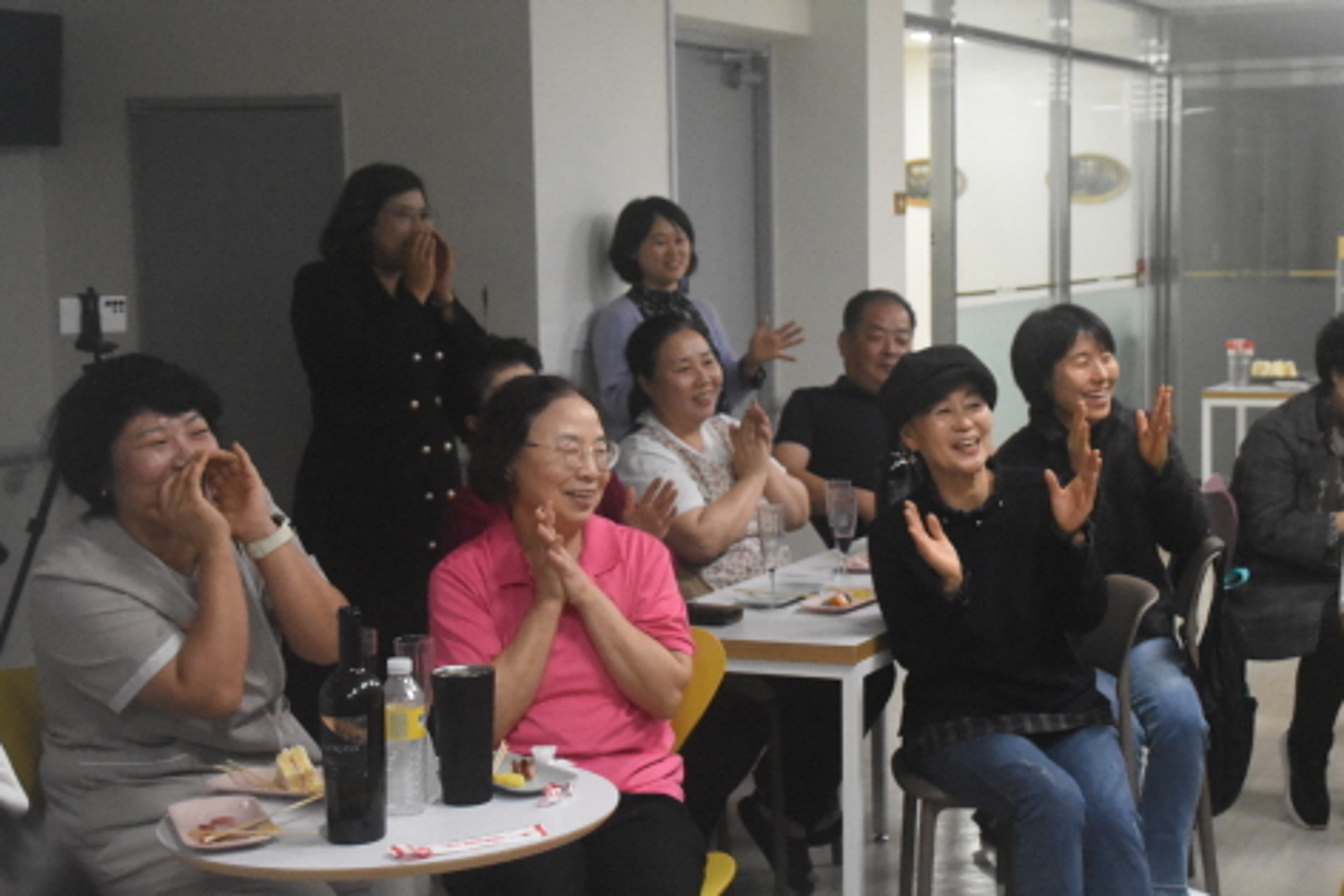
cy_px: 455
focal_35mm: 61
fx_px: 2278
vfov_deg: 22.3
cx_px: 846
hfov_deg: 32.7
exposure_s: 1/320
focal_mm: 32
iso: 6400
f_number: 4
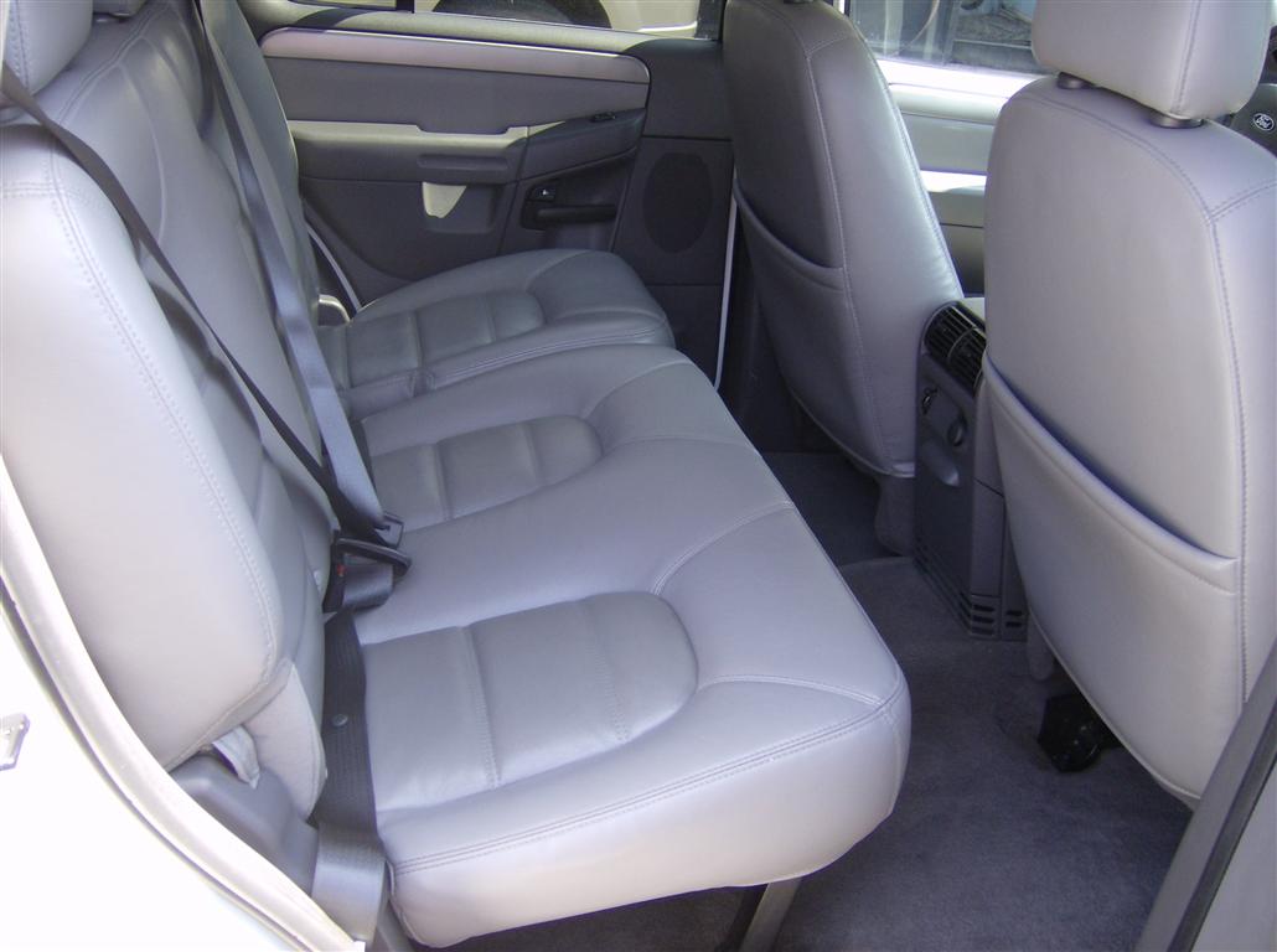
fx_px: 1325
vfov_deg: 39.5
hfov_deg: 51.4
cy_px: 476
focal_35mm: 36
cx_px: 638
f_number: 2.8
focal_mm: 6
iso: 100
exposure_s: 1/72.5
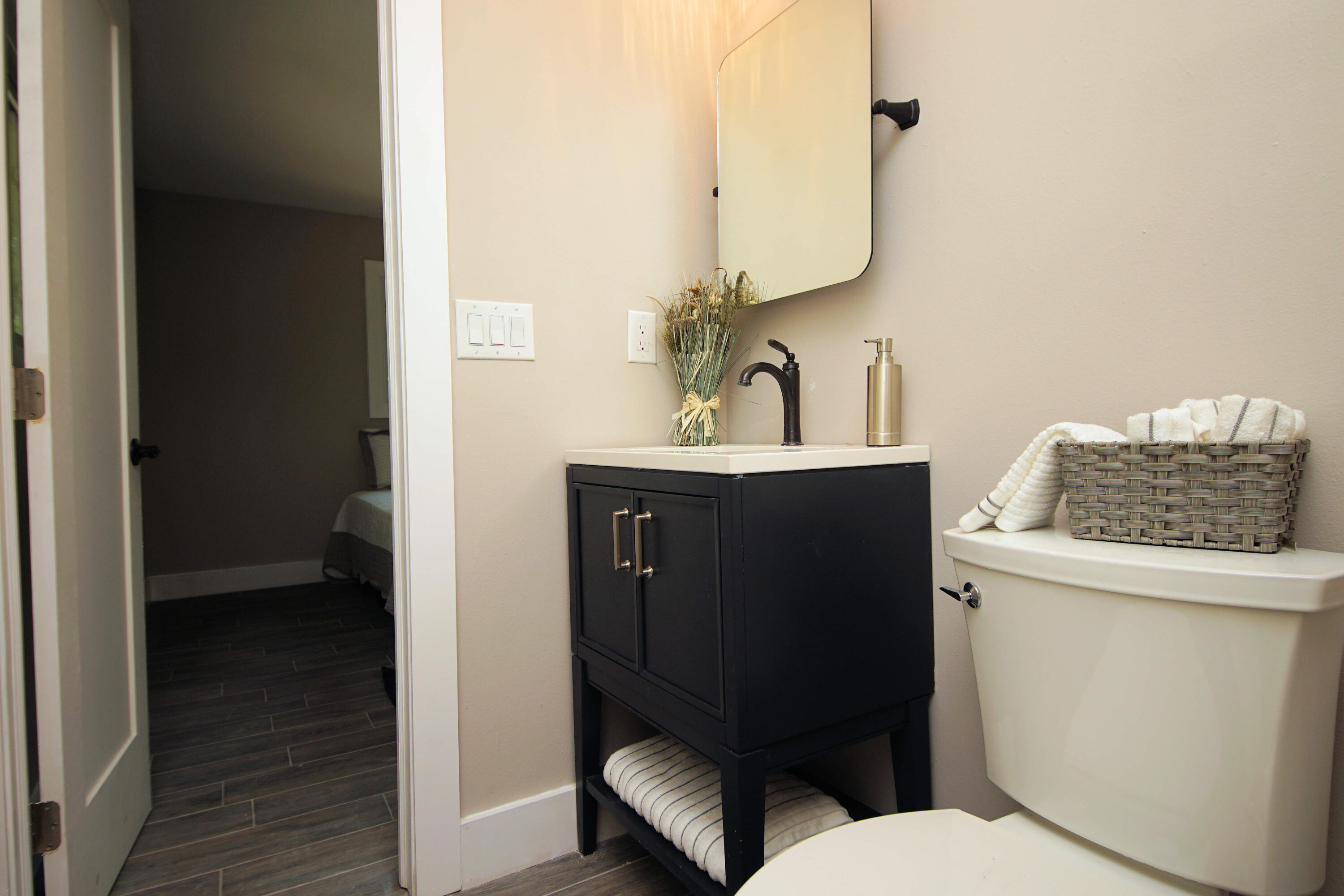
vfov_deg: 67.4
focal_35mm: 18
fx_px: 672
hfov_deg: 90.0
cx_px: 672
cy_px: 448
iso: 200
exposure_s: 1/60
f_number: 4.5
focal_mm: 12
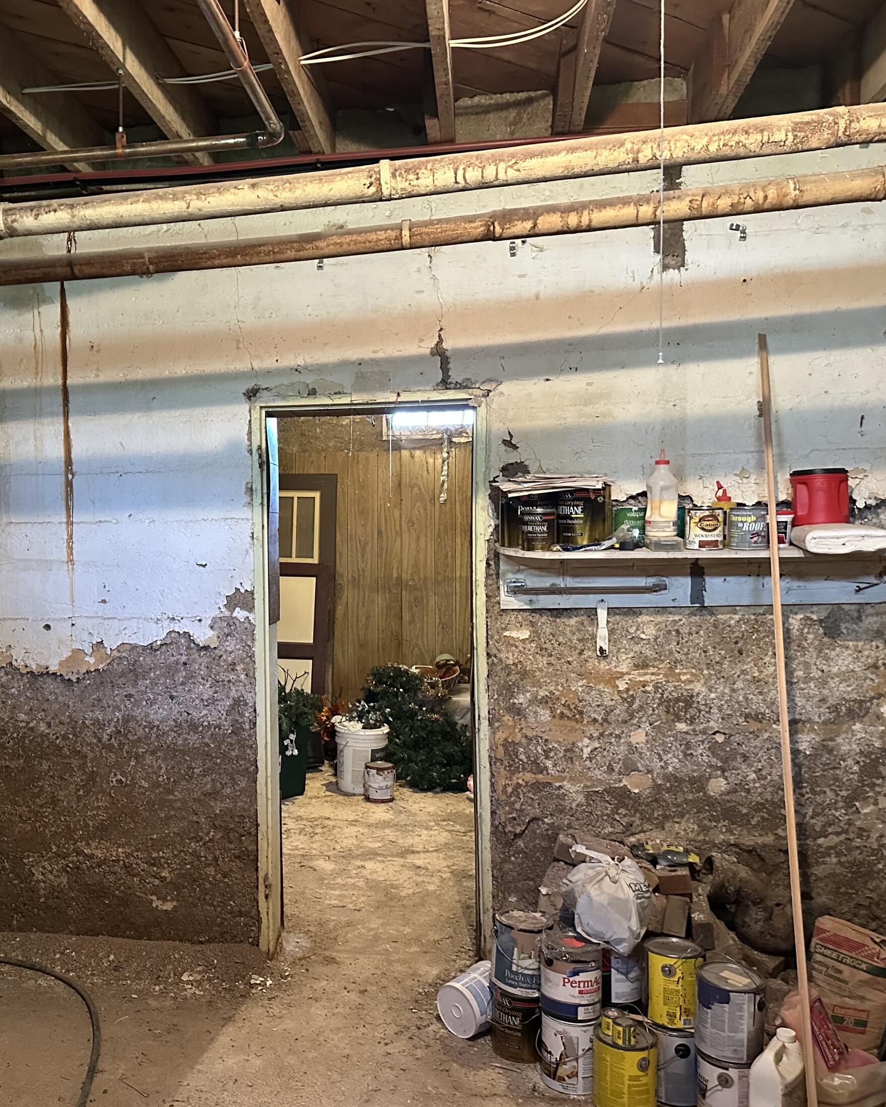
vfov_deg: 55.7
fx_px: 1049
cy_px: 556
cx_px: 288
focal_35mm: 32
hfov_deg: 45.0
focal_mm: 6.86
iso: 640
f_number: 1.78
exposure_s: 1/40
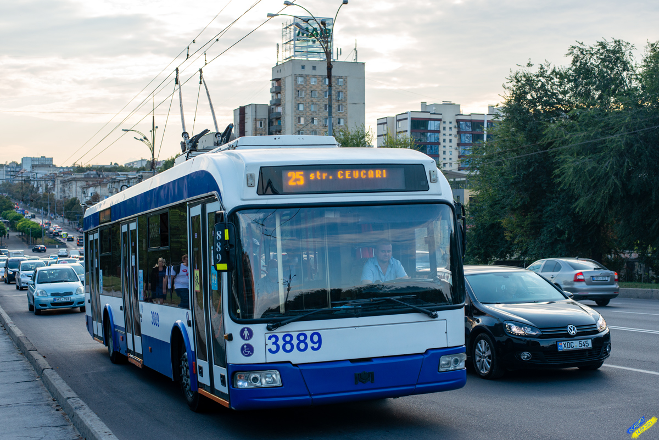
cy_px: 220
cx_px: 330
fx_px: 916
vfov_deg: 27.0
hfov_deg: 39.6
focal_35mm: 50
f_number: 4.5
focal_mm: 50
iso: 250
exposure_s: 1/400
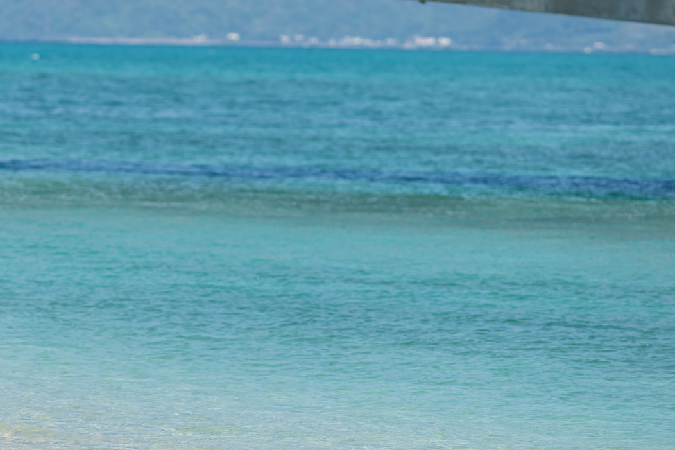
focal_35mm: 365
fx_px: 6842
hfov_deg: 5.6
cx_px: 187
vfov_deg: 3.8
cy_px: 193
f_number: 3.2
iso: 100
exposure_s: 1/2500
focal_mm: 200
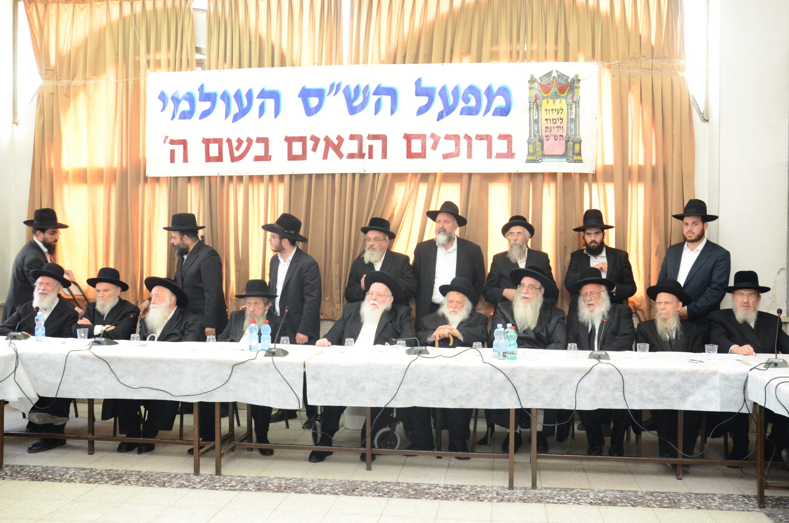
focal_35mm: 34
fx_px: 733
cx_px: 412
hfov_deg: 56.5
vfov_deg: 39.2
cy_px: 250
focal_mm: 21
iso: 1250
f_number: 5.6
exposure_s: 1/80
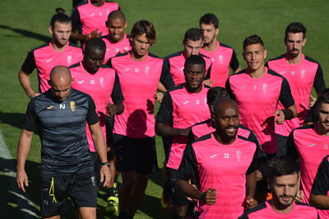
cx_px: 164
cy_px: 110
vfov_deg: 4.7
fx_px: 2671
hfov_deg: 7.0
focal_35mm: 292
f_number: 5.6
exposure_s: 1/1250
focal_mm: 195
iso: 100
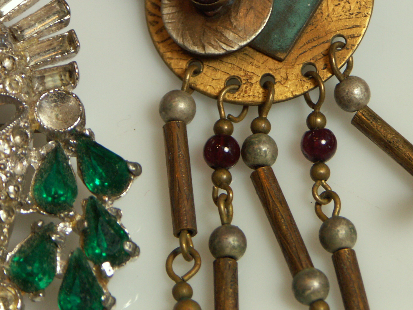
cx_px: 242
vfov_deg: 5.0
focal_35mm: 295
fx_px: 3519
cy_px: 86
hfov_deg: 6.7
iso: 100
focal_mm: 50.8
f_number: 4.5
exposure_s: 1/80
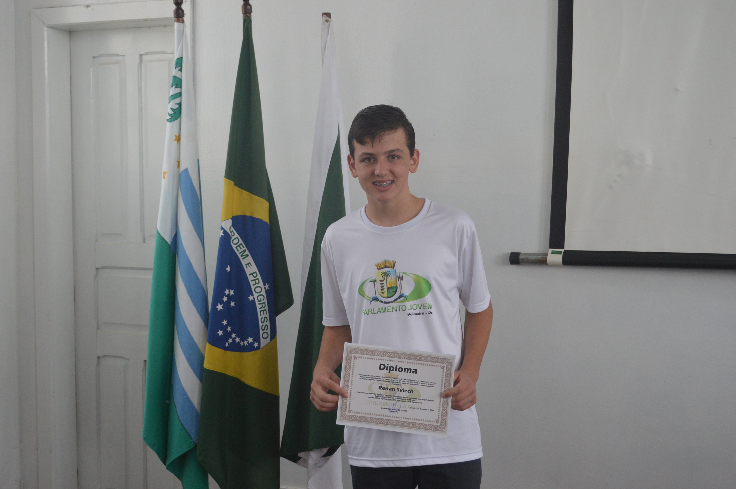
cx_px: 368
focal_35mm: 48
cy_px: 244
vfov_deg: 28.0
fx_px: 980
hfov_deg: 41.1
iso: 900
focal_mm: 32
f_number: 4.8
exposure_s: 1/60
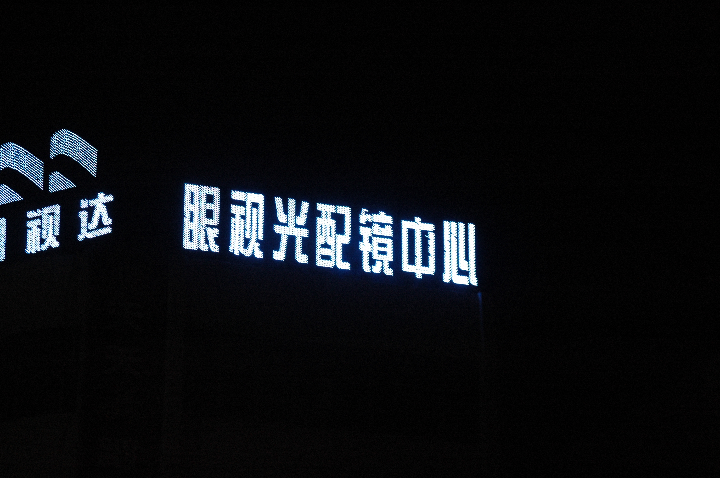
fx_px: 2338
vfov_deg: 11.7
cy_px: 239
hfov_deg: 17.5
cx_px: 360
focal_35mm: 117
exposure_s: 1/30
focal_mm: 78
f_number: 5.6
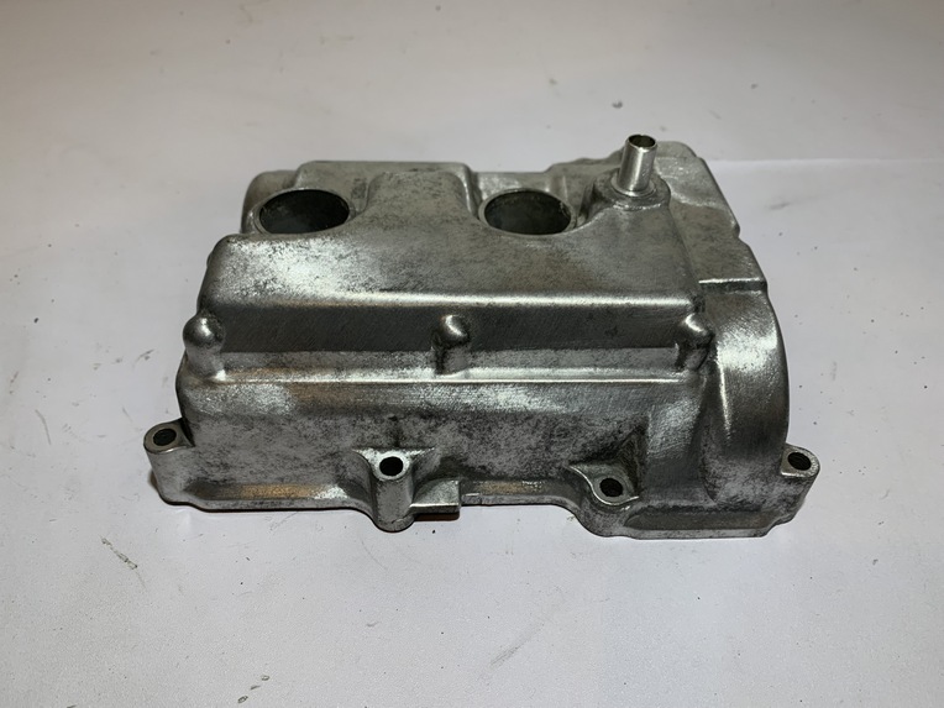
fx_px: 709
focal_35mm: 26
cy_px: 354
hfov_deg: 67.3
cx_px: 472
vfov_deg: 53.1
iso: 40
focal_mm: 4.25
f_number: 1.8
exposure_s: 1/121
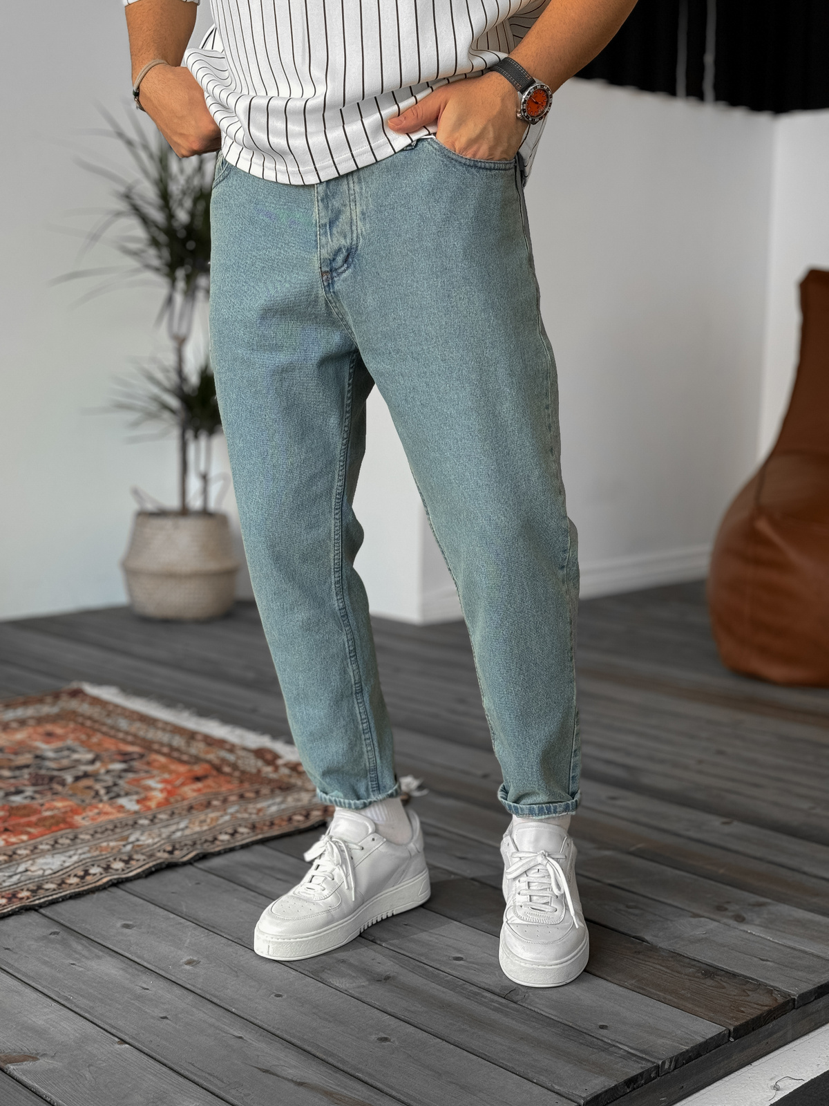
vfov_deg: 39.7
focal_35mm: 48
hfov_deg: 30.3
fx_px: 1533
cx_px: 414
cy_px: 553
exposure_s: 1/80
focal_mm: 6.86
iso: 100
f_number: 1.8
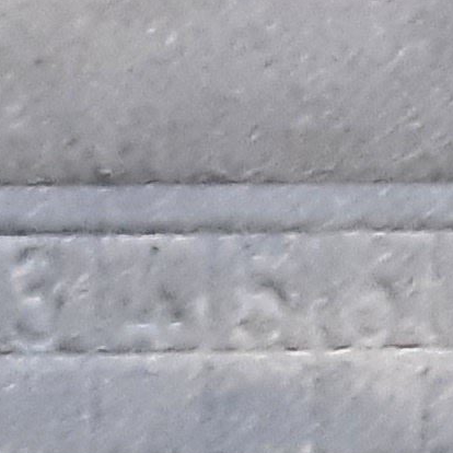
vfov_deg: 8.7
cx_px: -288
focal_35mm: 188
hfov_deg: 9.0
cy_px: 965
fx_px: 2783
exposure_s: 1/20
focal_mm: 2.91
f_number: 1.9
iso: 400
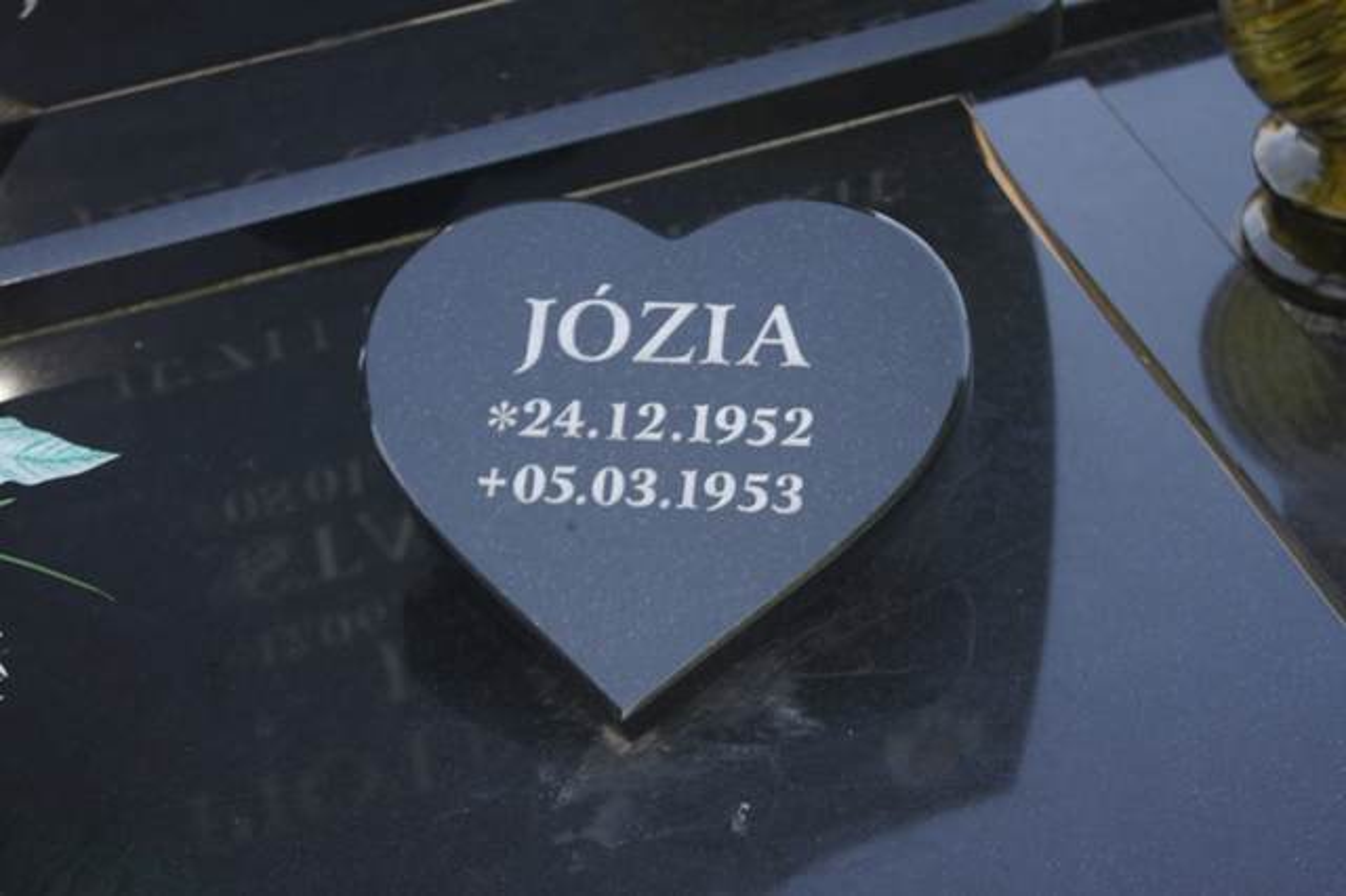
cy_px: 448
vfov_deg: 16.5
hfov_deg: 24.6
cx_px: 673
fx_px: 3083
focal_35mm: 82
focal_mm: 55
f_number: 5.6
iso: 200
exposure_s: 1/160
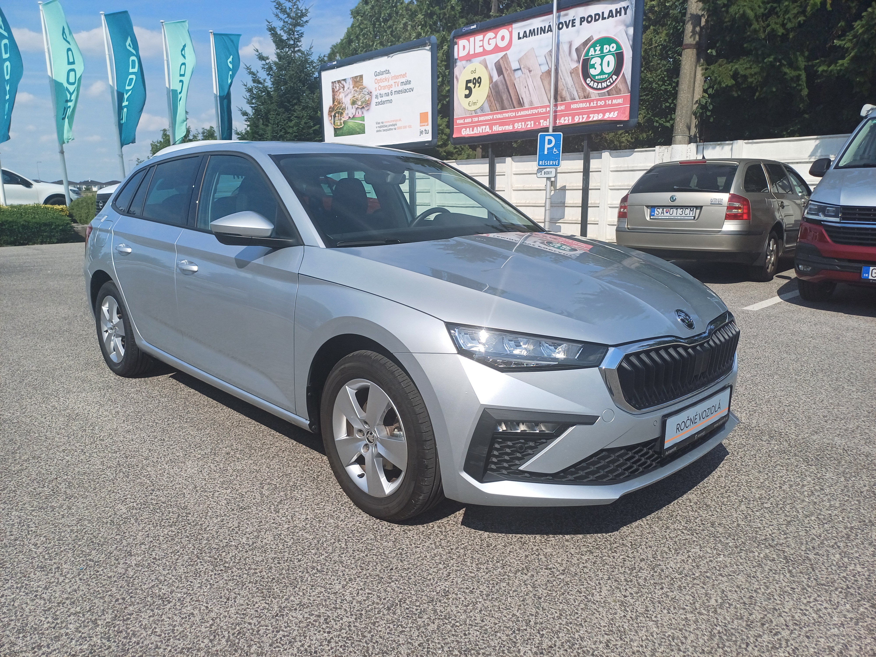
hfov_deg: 69.4
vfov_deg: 54.9
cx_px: 438
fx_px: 633
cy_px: 328
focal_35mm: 25
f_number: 1.8
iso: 50
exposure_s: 1/1658
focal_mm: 4.65
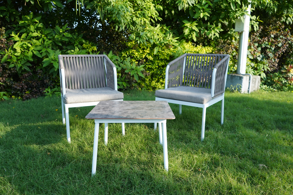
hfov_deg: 65.5
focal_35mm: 28
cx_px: 146
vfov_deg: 46.4
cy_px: 98
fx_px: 228
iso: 250
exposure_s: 1/400
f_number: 4
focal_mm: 28
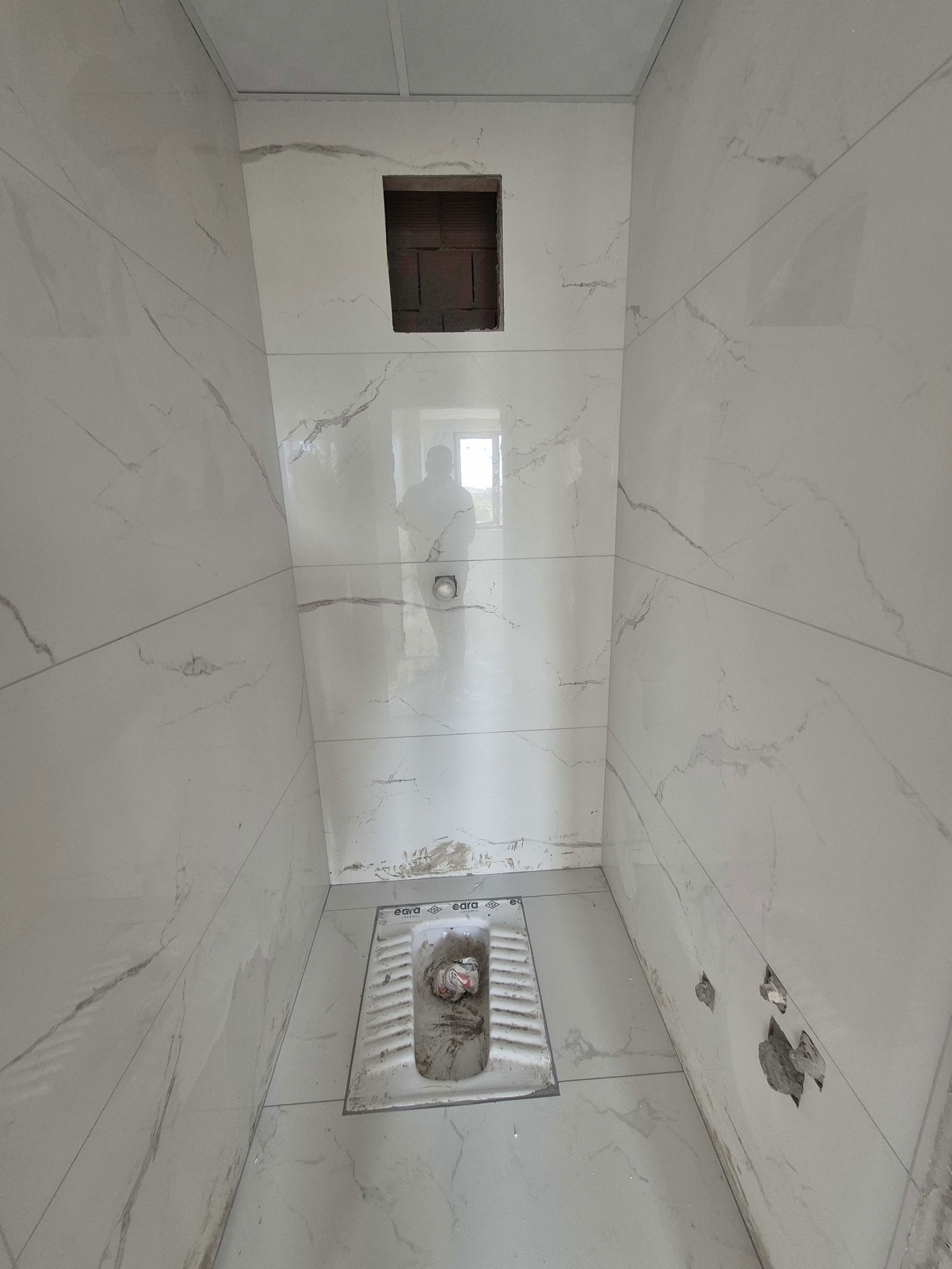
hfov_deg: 89.9
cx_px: 476
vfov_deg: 106.2
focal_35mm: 13
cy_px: 634
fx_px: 477
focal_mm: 1.74
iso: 160
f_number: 2.2
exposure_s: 1/50
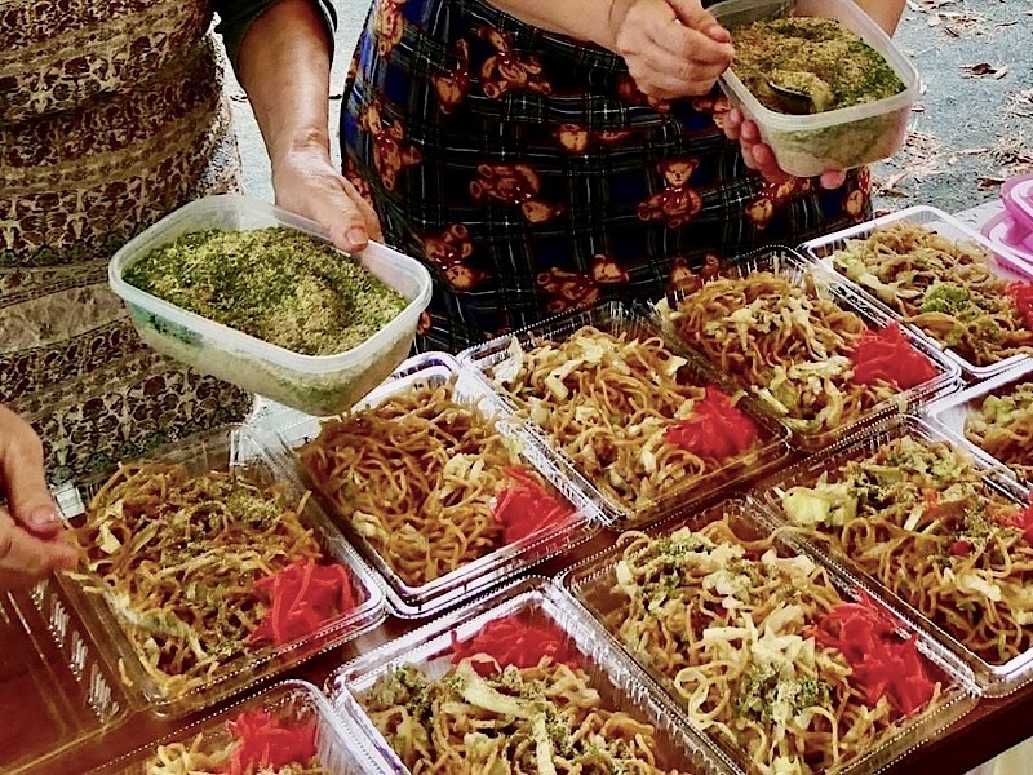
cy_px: 388
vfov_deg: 56.8
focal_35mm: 24
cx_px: 516
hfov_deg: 71.6
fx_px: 716
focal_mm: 4.3
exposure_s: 1/60
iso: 80
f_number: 3.3
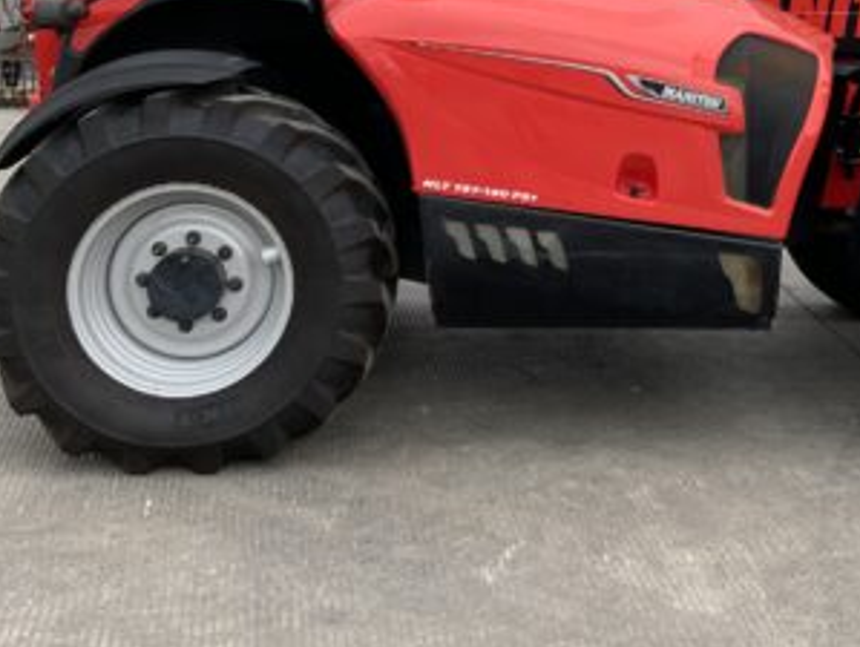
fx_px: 1542
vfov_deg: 22.8
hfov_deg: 29.9
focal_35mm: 62
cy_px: 12
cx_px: 768
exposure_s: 1/1412
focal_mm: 3
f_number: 1.8
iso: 16
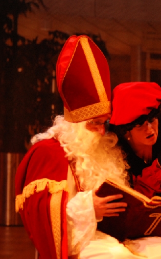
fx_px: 2205
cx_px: 119
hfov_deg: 4.2
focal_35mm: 314
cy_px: 129
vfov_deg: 6.7
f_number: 2.8
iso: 800
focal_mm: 135
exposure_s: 1/80
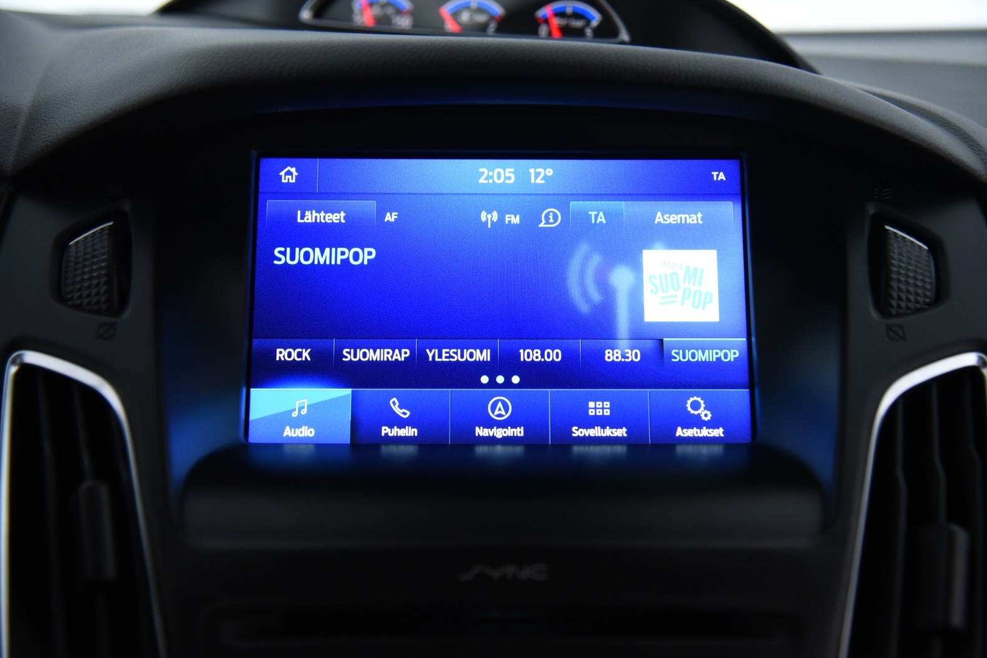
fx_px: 1343
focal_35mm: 49
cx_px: 494
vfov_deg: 27.5
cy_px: 331
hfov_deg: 40.3
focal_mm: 48
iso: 4000
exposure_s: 1/80
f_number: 4
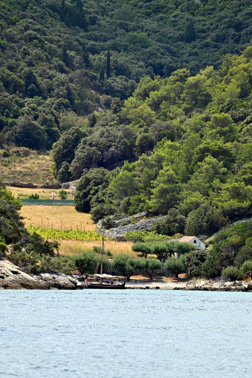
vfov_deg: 7.4
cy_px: 189
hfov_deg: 4.9
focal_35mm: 280
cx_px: 126
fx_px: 2938
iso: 250
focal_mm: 280
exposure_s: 1/1250
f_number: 5.6
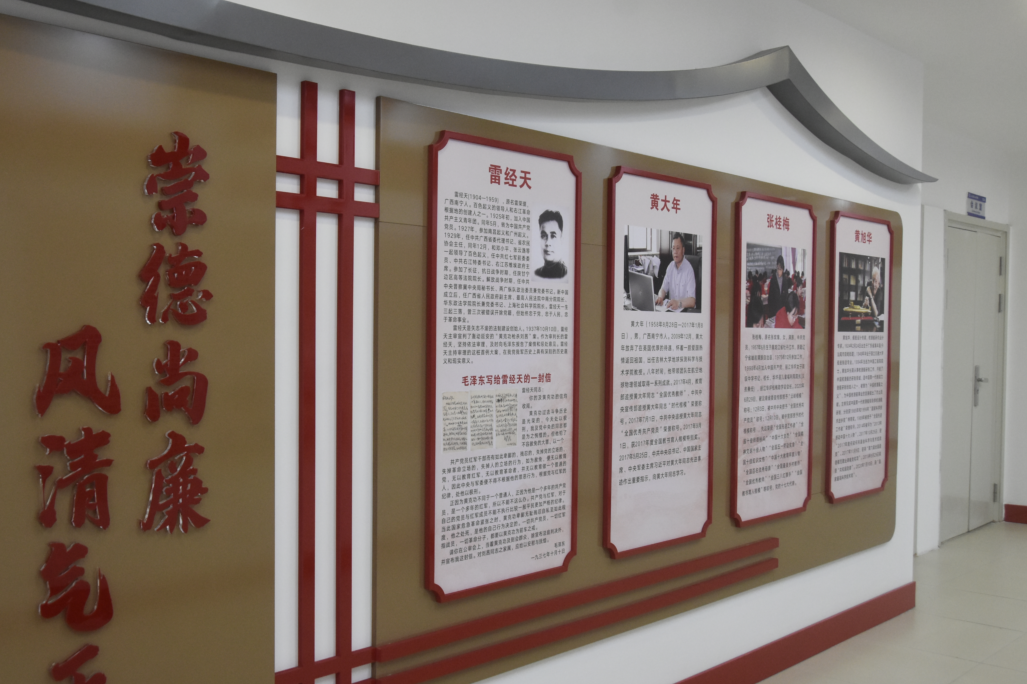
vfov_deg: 37.8
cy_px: 360
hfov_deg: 54.3
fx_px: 998
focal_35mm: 35
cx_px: 443
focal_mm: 20
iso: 2000
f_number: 5.6
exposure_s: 1/125
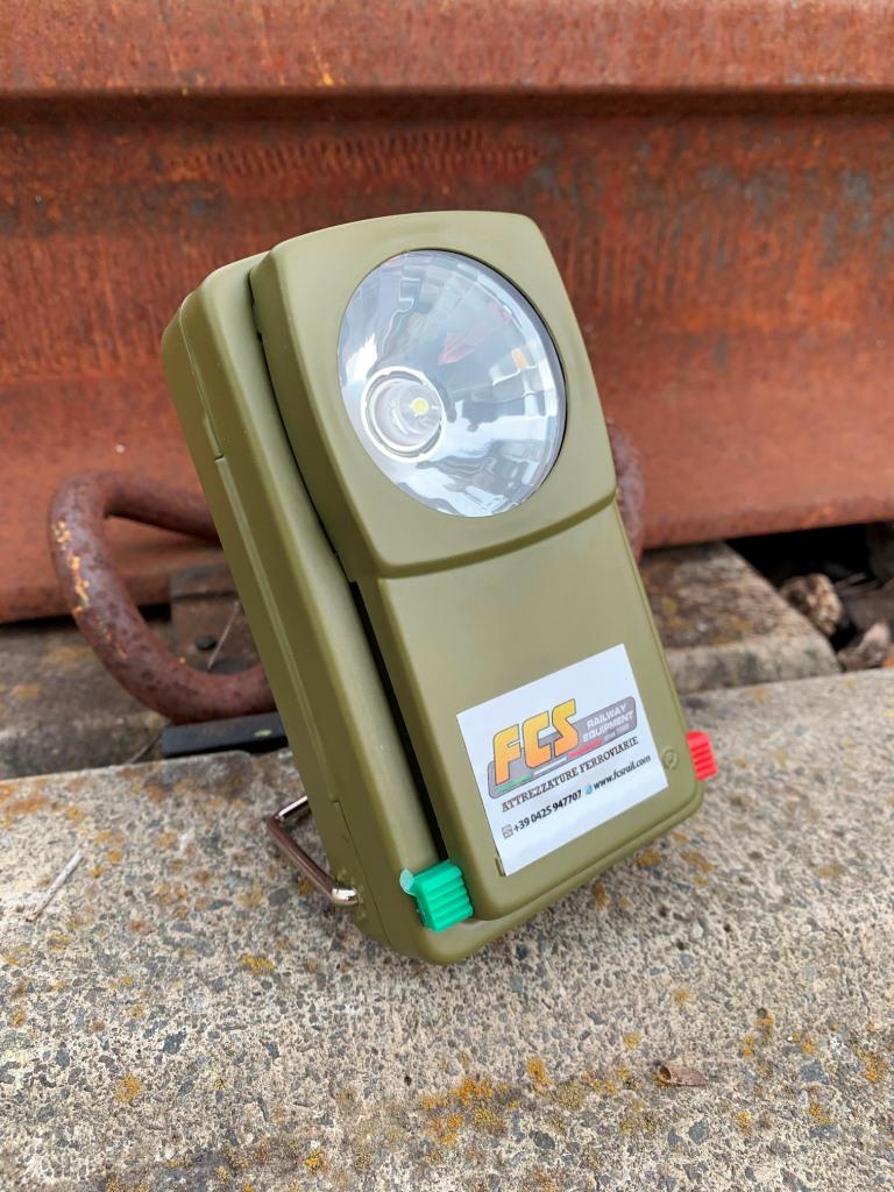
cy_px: 596
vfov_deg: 67.3
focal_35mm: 26
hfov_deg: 53.1
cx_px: 447
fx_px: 895
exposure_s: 1/302
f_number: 1.8
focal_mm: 4.25
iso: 25
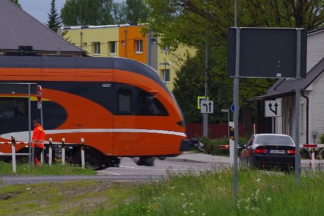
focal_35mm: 468
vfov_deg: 2.9
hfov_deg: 4.4
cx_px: 82
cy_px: 74
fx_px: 4212
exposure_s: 1/250
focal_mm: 200
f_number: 9
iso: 200
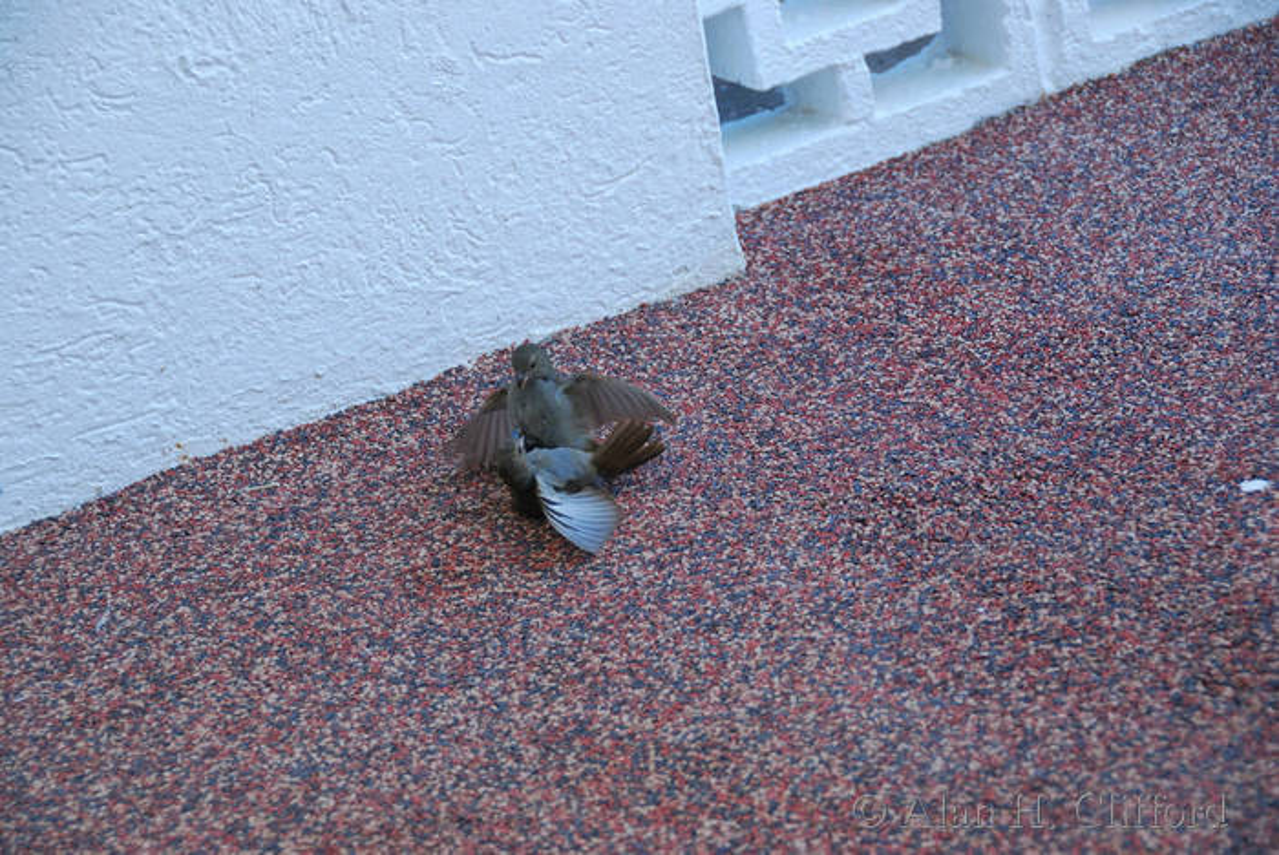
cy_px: 428
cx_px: 640
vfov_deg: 12.2
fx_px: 4000
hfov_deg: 18.2
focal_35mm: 112
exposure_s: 1/400
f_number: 5.3
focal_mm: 75
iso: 720
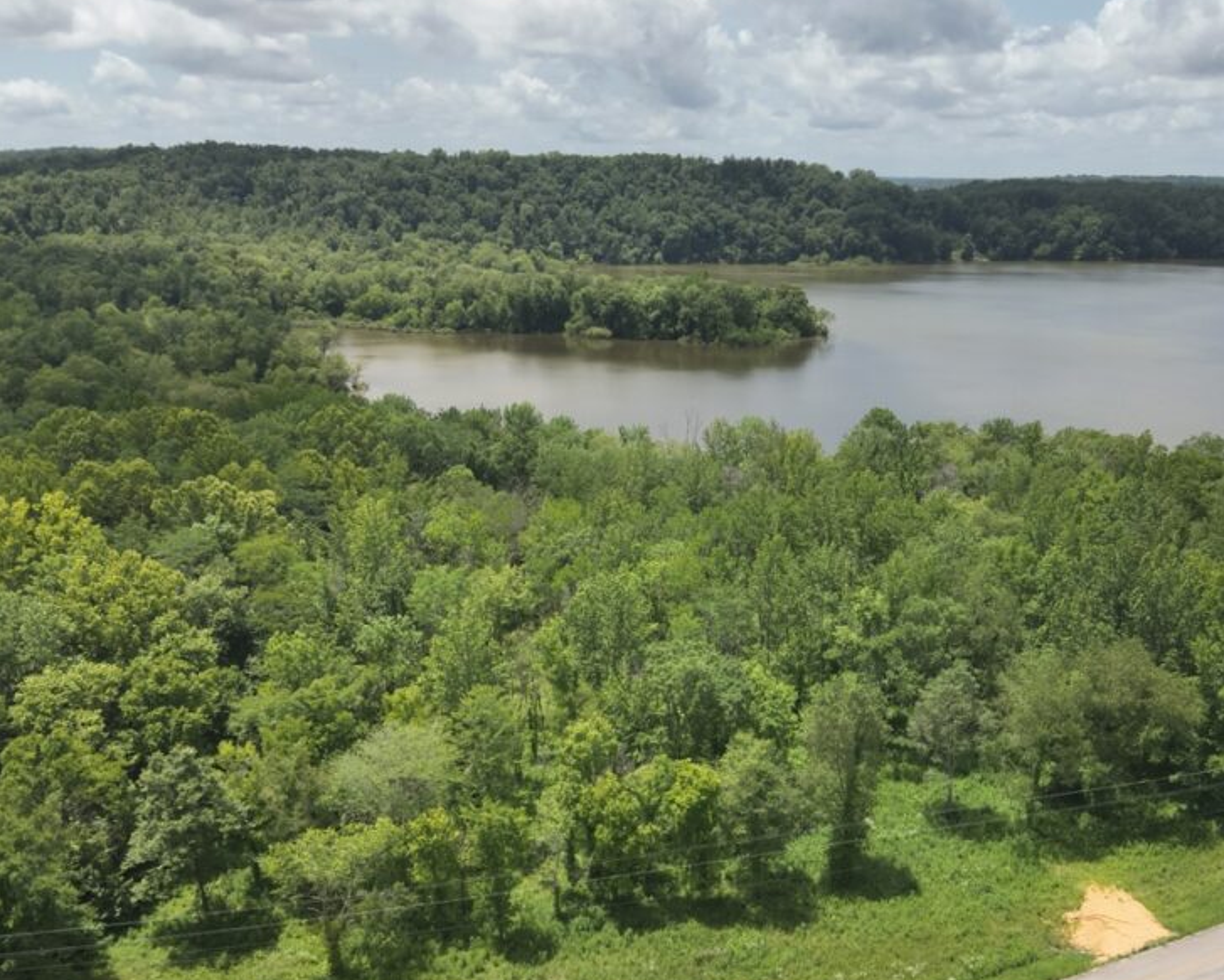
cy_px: 625
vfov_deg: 44.1
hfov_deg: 53.6
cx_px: 768
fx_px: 1196
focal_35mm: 33
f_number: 2.8
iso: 100
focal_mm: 4.4
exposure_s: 1/800
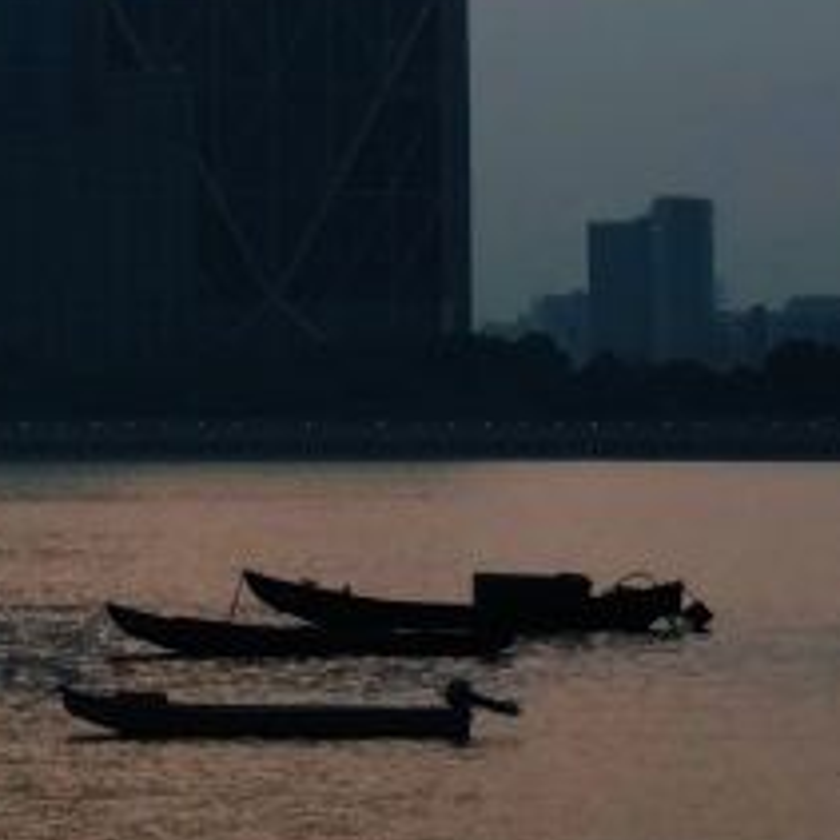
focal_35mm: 262
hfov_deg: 6.5
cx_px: -916
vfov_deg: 6.7
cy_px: 80
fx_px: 7193
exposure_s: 1/50
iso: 16
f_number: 2.4
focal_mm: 6
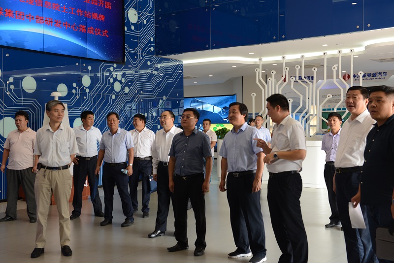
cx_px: 197
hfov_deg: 41.1
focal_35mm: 48
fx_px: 525
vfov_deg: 28.1
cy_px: 132
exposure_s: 1/125
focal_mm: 48
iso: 800
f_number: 5.6
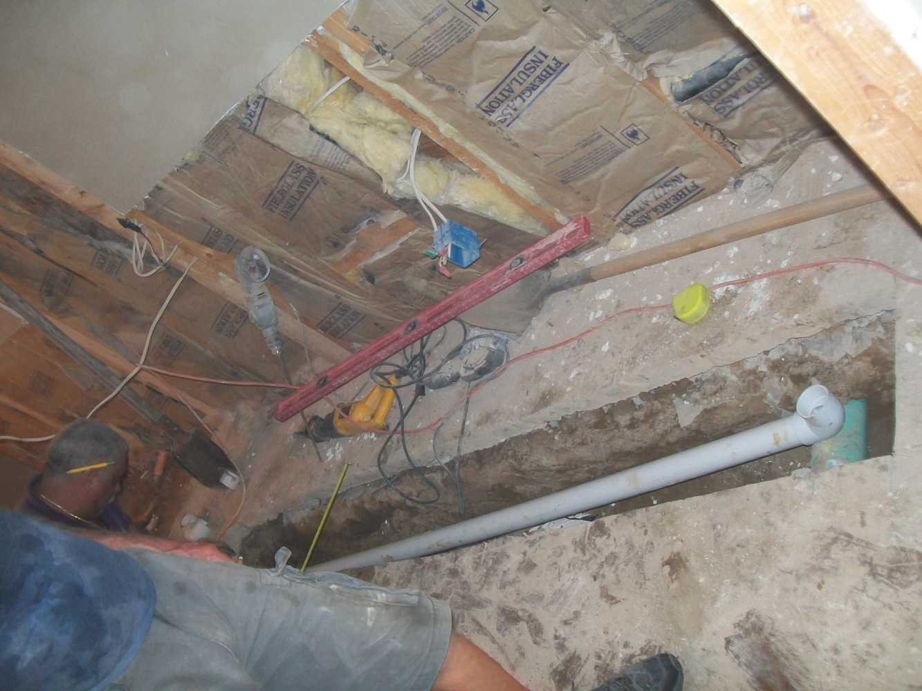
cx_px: 461
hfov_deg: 51.4
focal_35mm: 36
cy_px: 346
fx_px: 959
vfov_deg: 39.7
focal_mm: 6
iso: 160
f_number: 2.7
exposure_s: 1/30
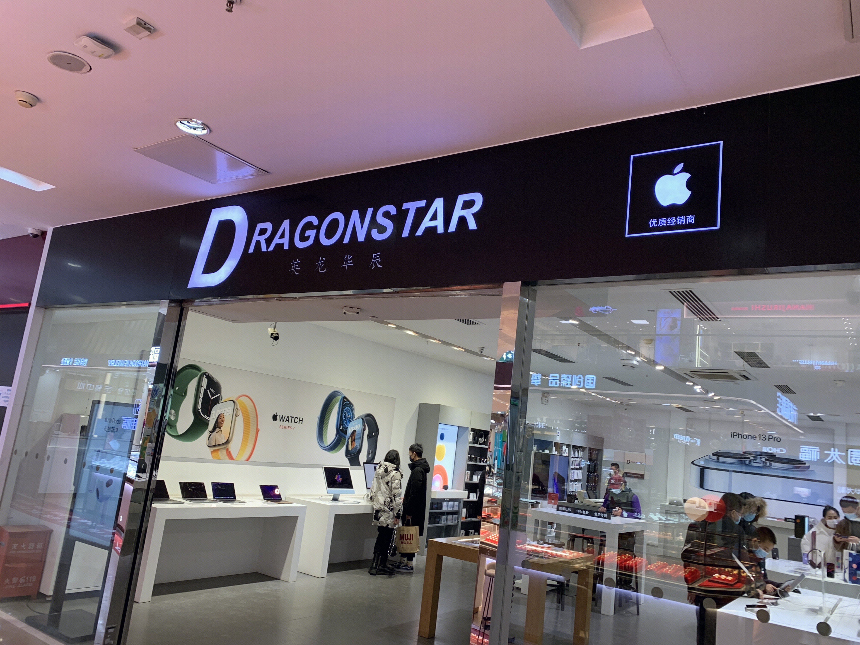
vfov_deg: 53.1
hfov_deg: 67.3
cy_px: 322
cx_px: 430
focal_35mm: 26
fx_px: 646
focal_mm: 4.25
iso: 80
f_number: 1.8
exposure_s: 1/100
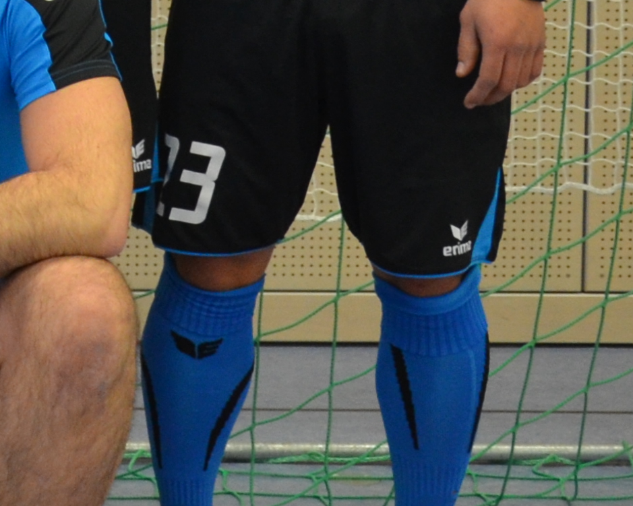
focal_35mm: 177
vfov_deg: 8.6
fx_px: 3316
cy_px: -224
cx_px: -619
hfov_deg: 10.1
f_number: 3.8
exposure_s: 1/60
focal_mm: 24
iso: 800
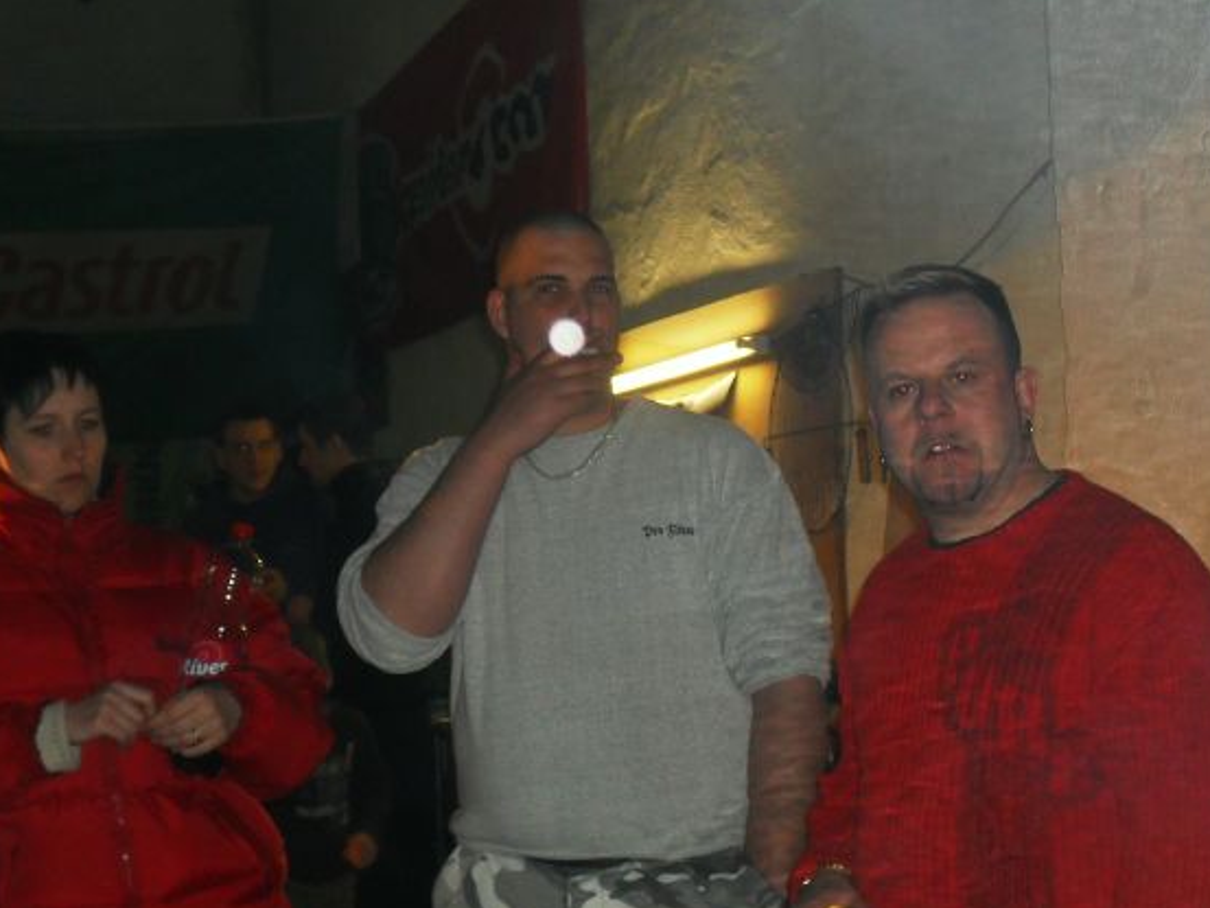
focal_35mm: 66
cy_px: 484
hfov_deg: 29.4
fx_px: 2308
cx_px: 606
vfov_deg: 22.3
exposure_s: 1/60
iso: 200
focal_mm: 10.1
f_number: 4.3
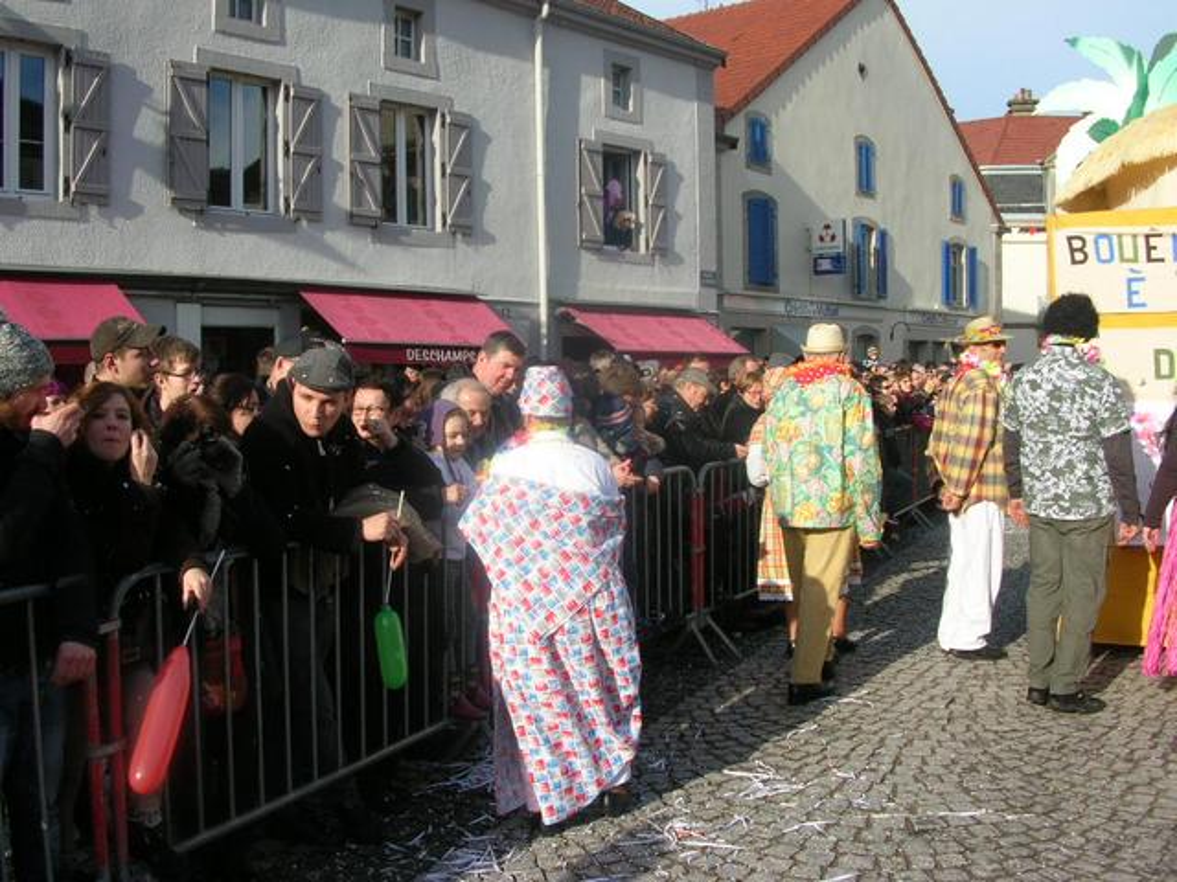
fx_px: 1190
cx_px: 588
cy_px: 441
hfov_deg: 52.6
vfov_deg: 40.7
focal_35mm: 35
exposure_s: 1/229
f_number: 5.6
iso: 50
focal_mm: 5.8
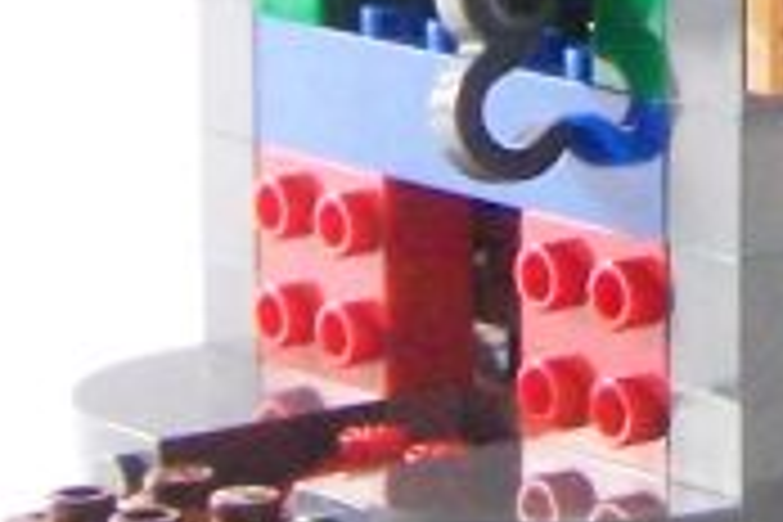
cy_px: -522
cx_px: 1260
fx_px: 5067
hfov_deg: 8.6
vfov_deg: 5.8
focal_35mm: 233
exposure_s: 1/45
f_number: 3.2
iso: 400
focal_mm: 6.3
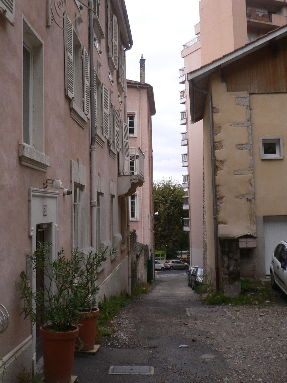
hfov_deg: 33.5
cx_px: 114
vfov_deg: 43.6
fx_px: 475
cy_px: 155
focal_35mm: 43
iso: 80
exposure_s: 1/125
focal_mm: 5.8
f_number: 2.8
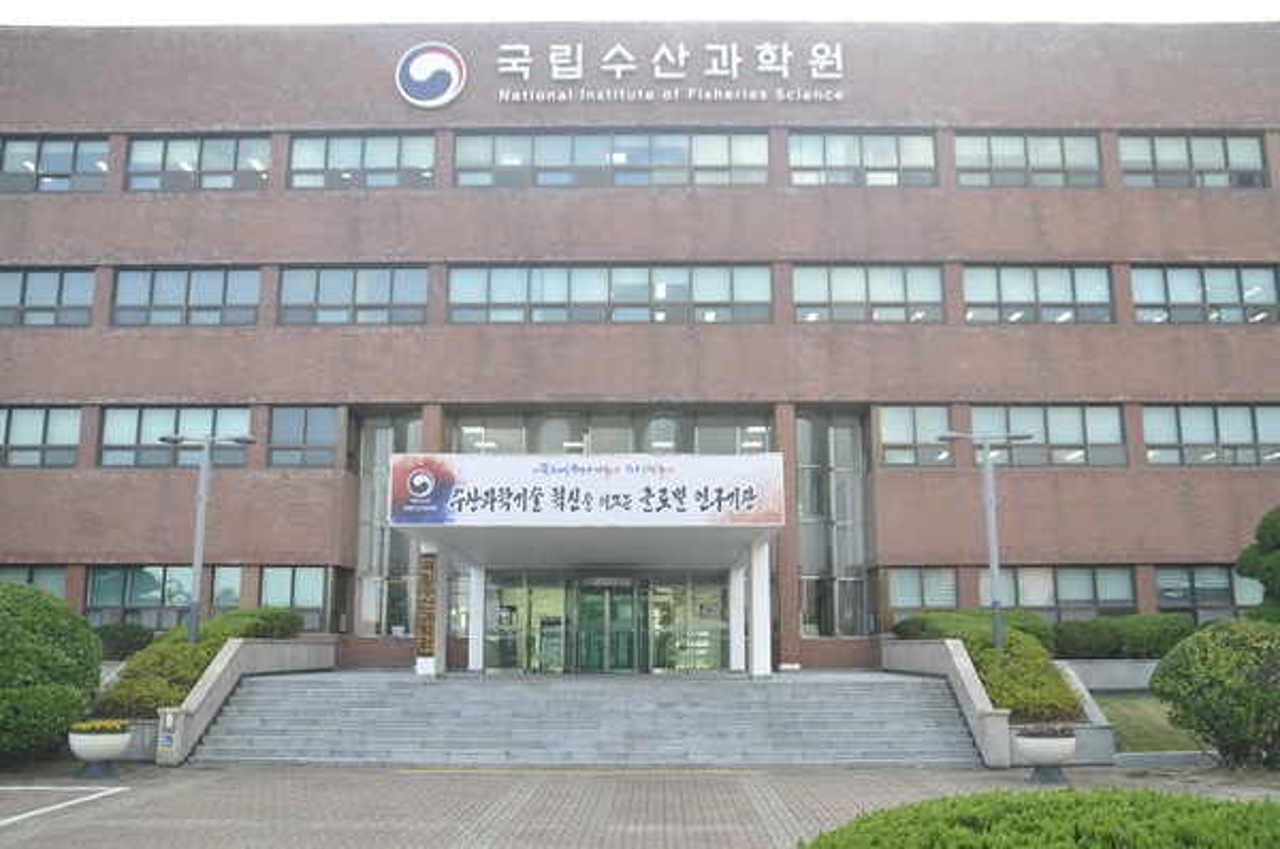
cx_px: 640
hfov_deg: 57.3
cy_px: 424
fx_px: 1171
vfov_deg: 39.8
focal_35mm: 33
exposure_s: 1/160
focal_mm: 22
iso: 200
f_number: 6.3
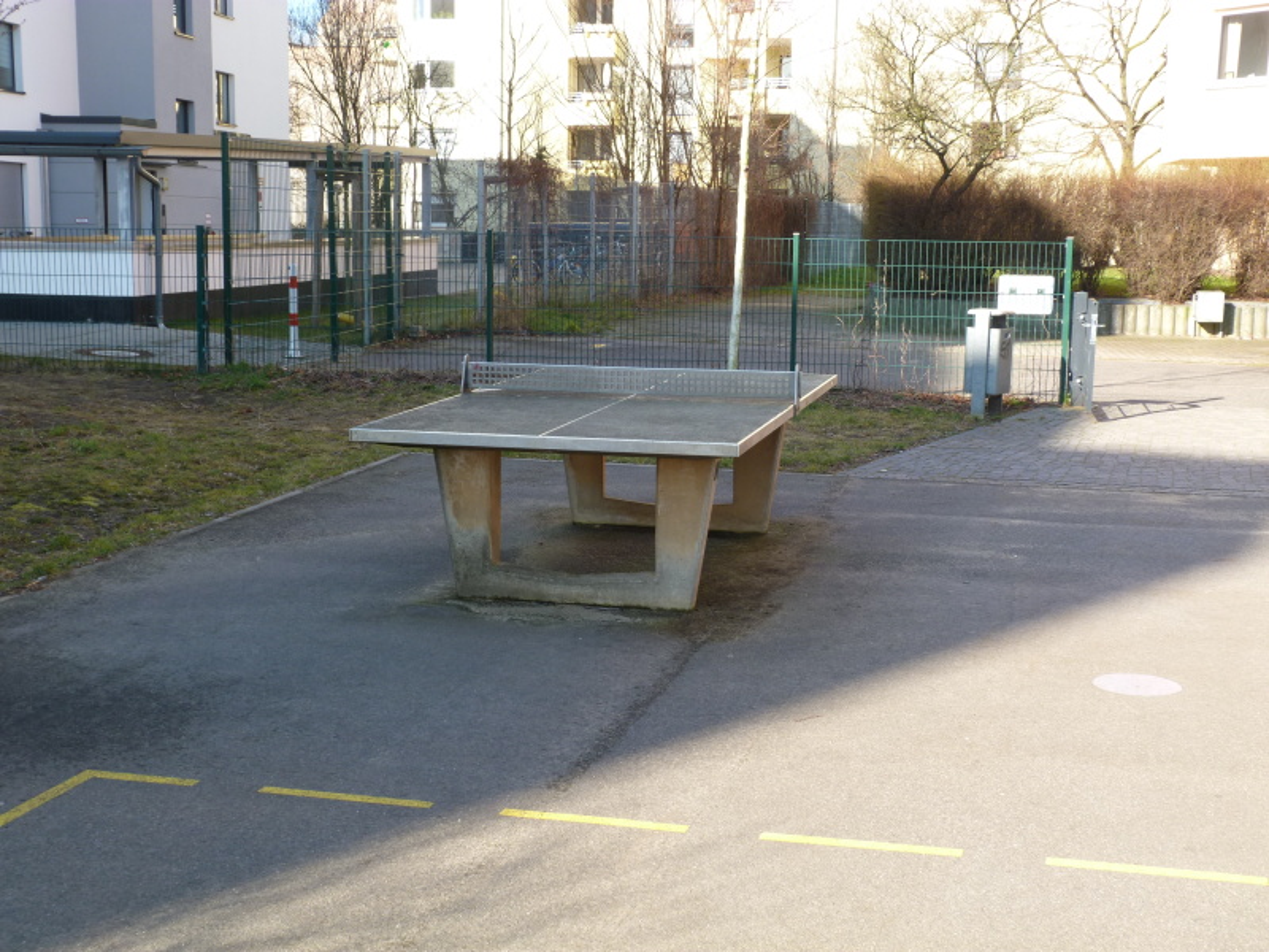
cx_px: 634
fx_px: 1650
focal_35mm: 45
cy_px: 476
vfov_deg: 32.2
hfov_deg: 42.1
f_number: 4
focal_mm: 8.1
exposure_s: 1/125
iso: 80
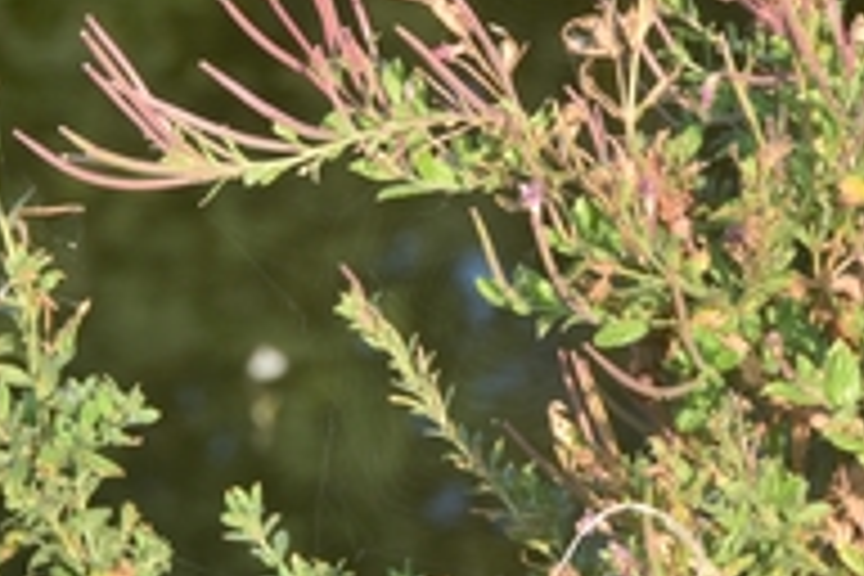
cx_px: 315
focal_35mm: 525
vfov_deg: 2.6
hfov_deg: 3.9
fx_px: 12599
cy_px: 252
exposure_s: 1/100
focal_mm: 112
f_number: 11
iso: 200
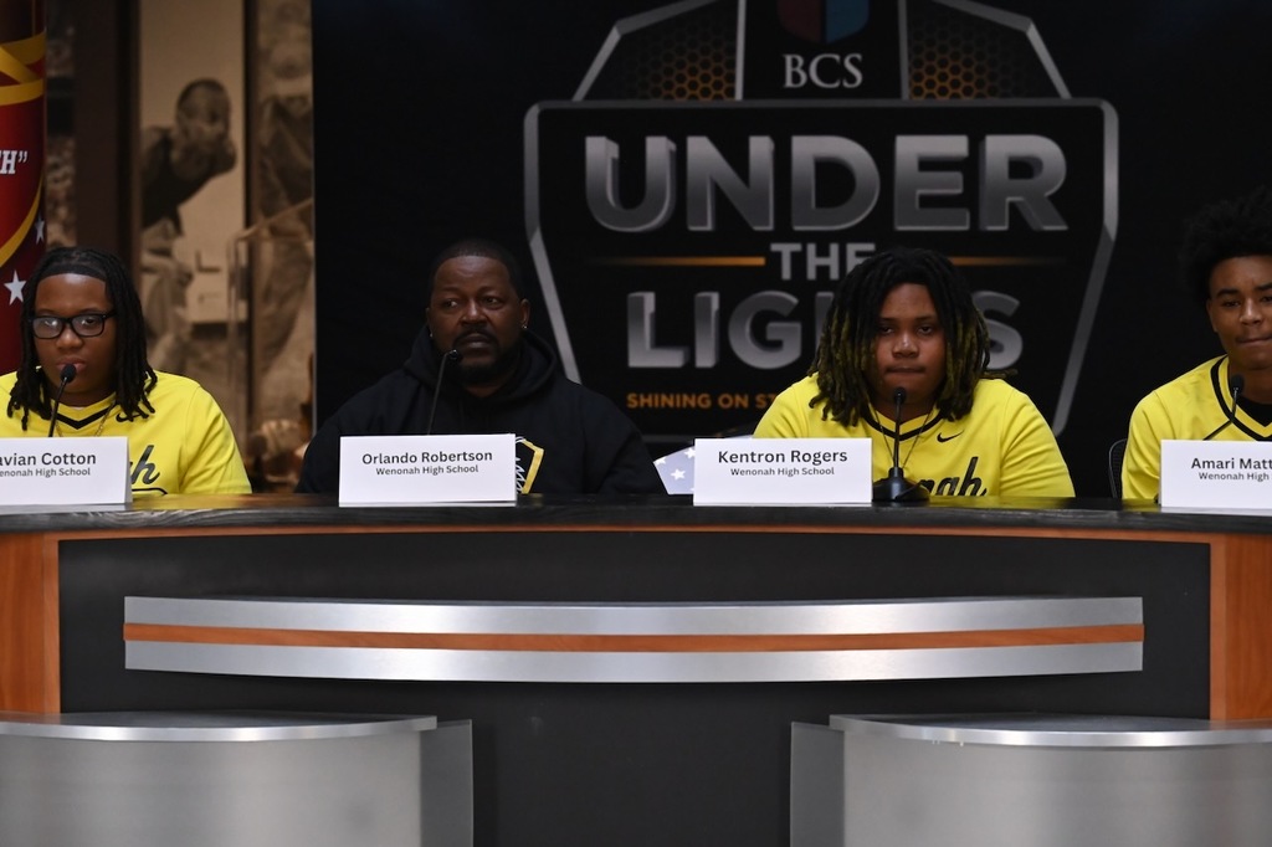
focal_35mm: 103
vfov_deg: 13.3
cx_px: 636
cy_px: 424
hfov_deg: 19.8
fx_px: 3638
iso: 8000
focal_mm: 103
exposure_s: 1/640
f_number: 5
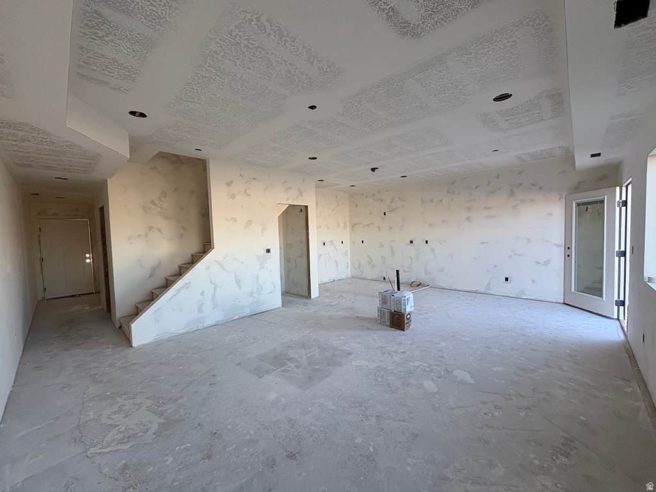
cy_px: 246
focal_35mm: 14
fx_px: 265
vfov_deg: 85.7
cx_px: 328
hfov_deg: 102.1
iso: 64
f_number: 2.2
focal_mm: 2.22
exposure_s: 1/99
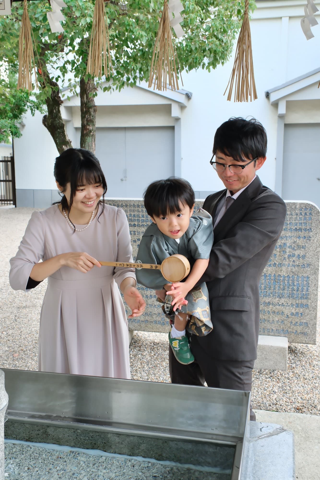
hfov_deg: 36.9
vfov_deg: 53.1
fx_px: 480
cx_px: 160
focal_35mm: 36
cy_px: 240
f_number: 5.6
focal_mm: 24
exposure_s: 1/100
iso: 800
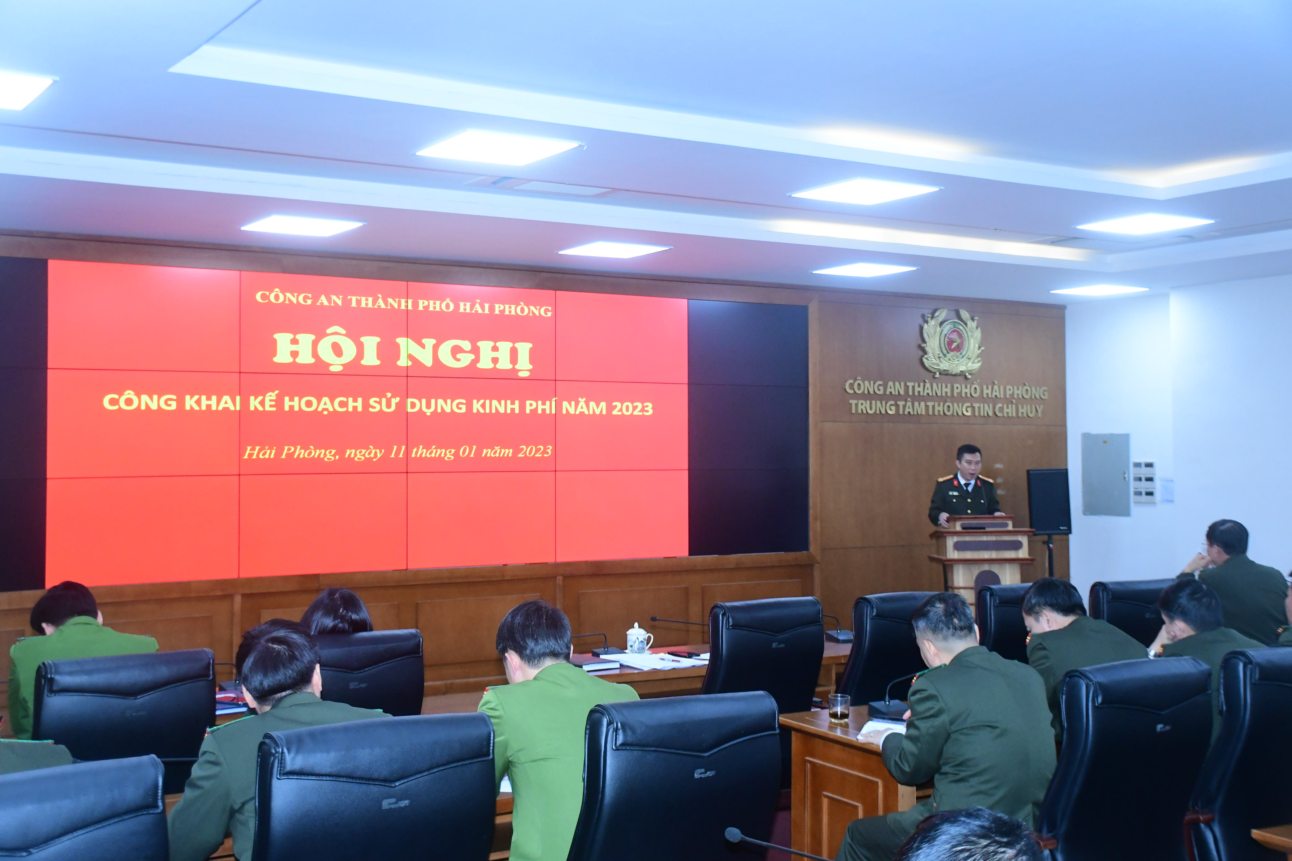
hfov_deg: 43.6
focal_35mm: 45
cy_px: 430
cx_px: 646
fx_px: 1615
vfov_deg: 29.9
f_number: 4.5
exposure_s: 1/200
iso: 2500
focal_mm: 30
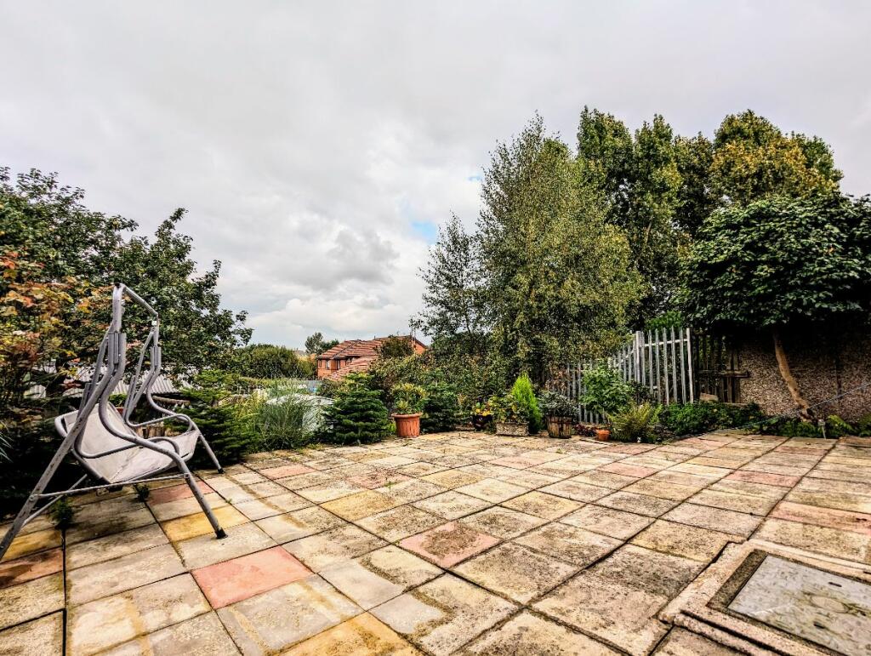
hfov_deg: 94.4
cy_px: 328
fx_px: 403
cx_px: 436
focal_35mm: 16
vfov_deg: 78.2
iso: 51
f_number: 2.2
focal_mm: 2.35
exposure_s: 1/1208
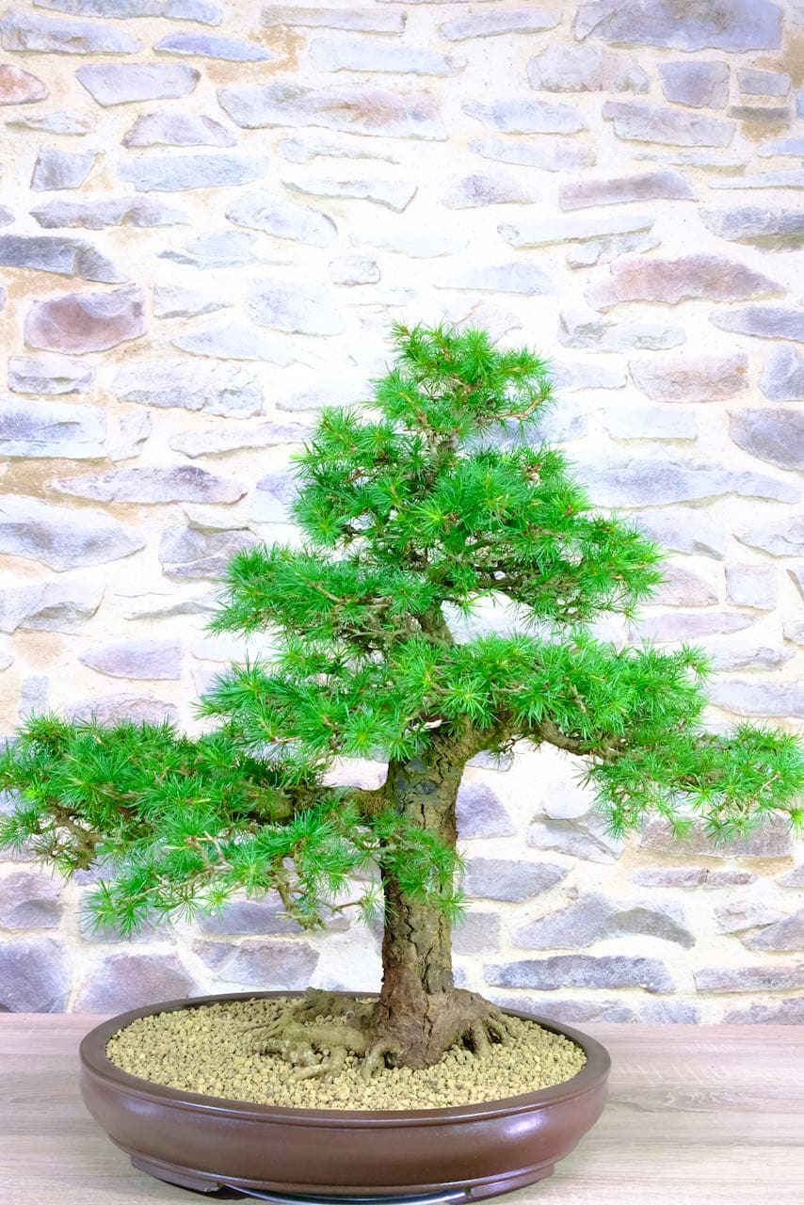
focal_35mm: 38
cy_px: 602
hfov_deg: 35.1
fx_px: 1272
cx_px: 402
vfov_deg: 50.7
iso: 3200
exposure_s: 1/30
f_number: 11
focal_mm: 25.4
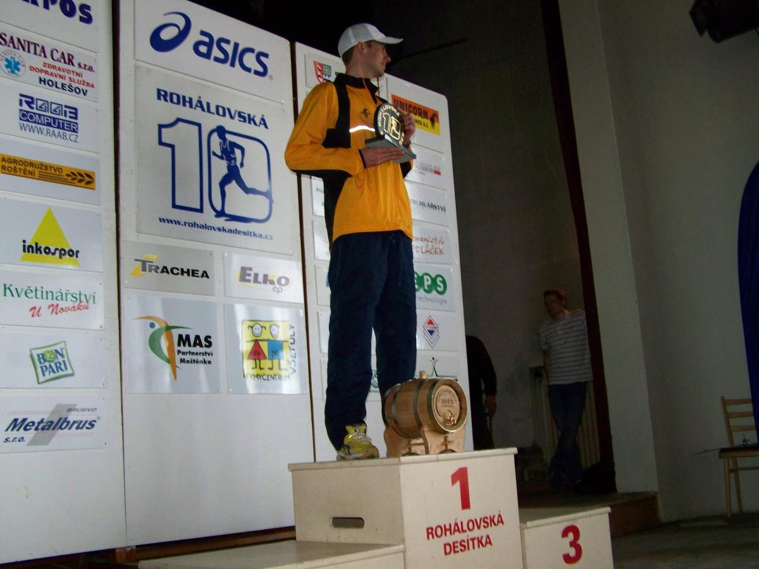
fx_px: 833
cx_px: 380
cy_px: 284
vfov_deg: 37.7
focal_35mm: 38
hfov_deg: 49.0
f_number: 2.8
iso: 200
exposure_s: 1/30
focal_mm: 6.3
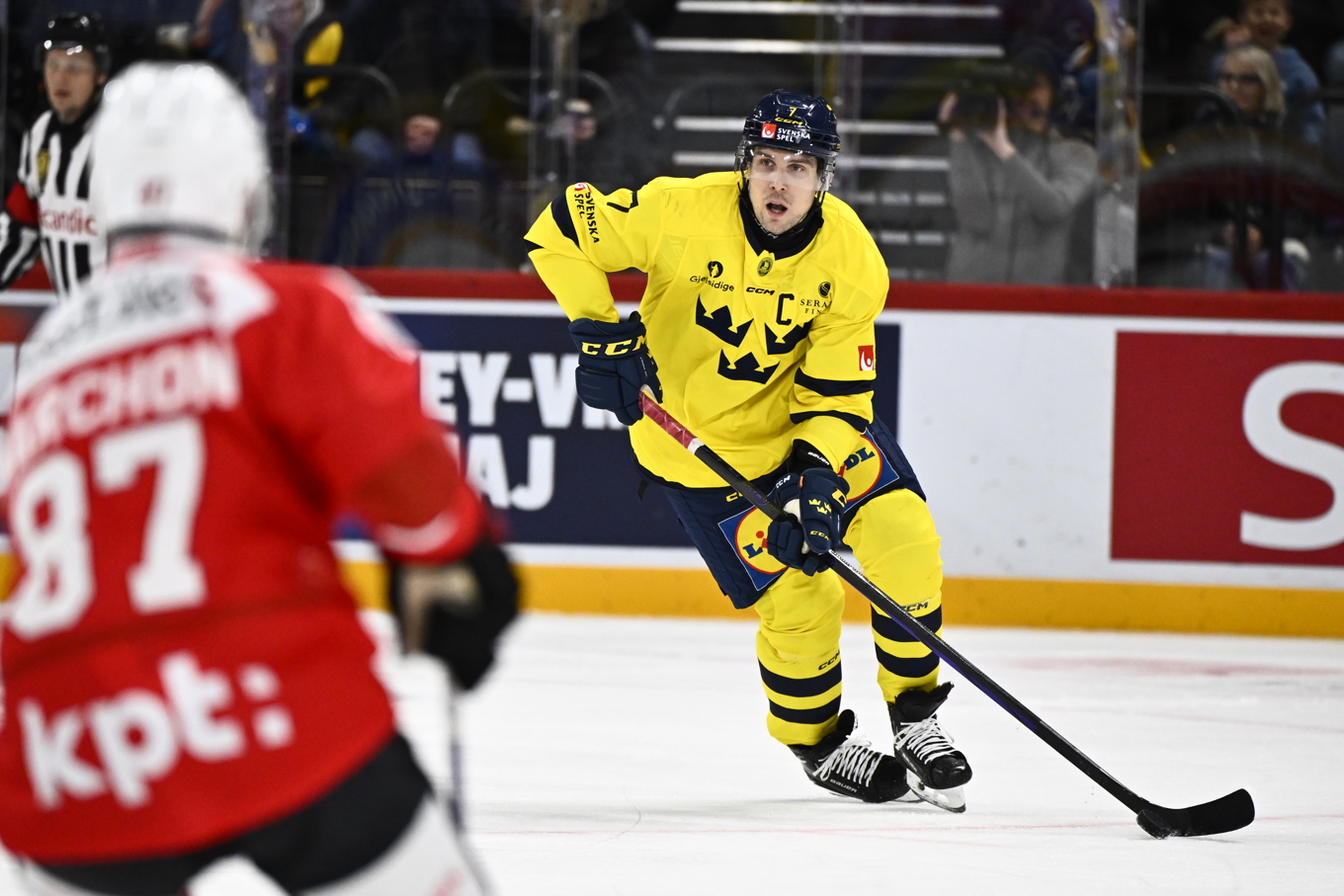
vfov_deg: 6.9
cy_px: 448
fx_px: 7467
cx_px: 672
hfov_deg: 10.3
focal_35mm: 200
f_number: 2.8
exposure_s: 1/2500
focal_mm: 200
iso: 2500
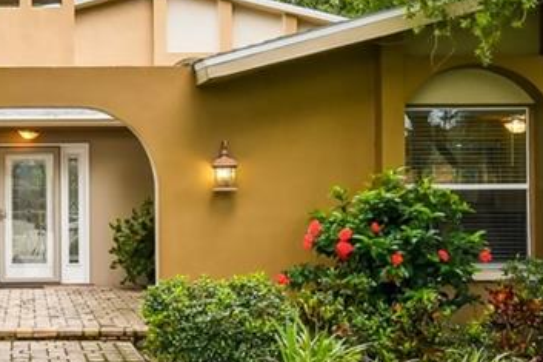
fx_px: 1025
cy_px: 159
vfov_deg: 20.0
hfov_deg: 28.3
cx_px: 34
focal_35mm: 68
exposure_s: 1/40
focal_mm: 10
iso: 100
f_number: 7.1
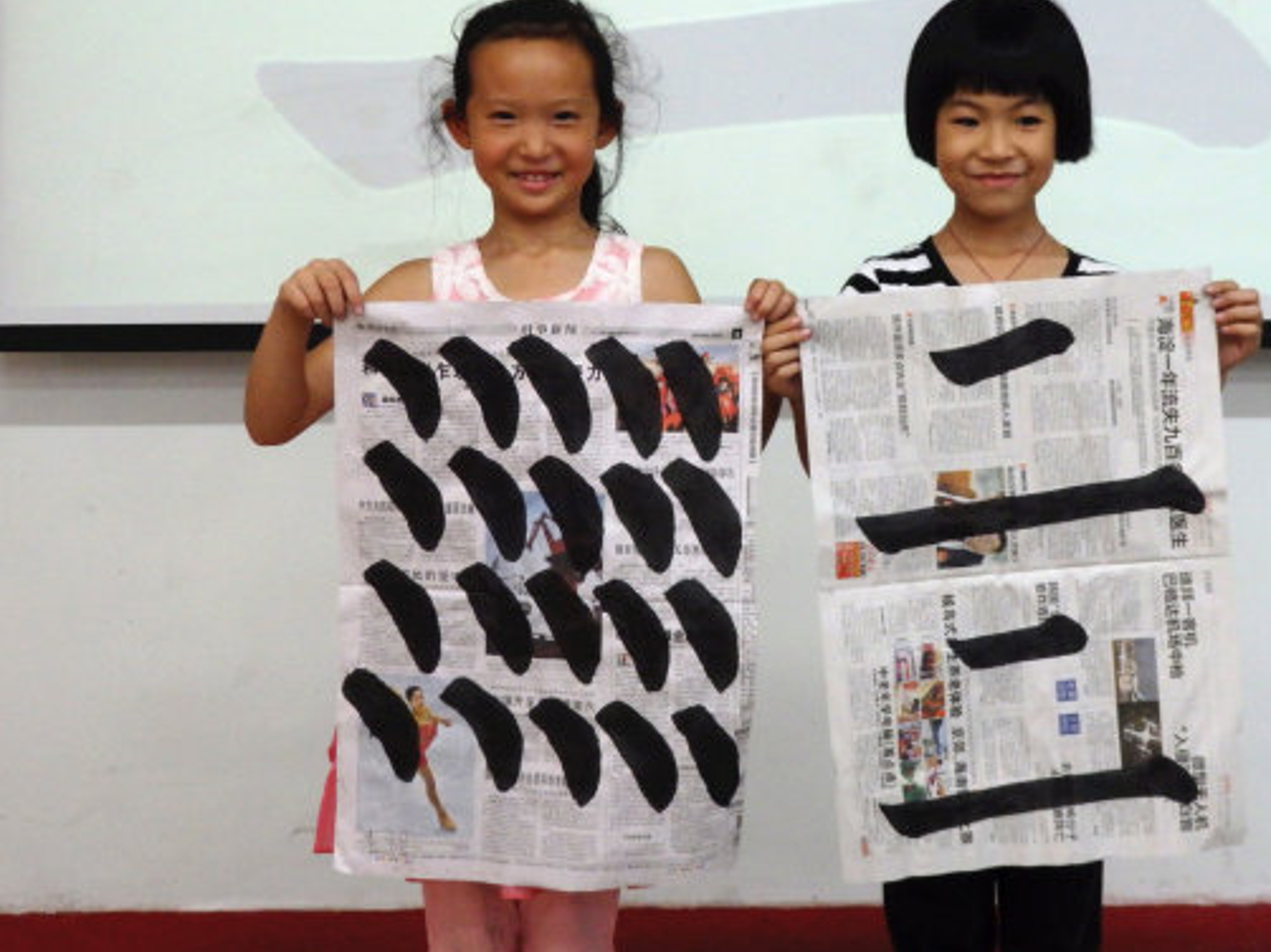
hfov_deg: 34.7
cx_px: 813
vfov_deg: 26.4
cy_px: 303
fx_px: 2018
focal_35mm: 55
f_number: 3.7
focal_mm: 7.3
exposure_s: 1/80
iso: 320
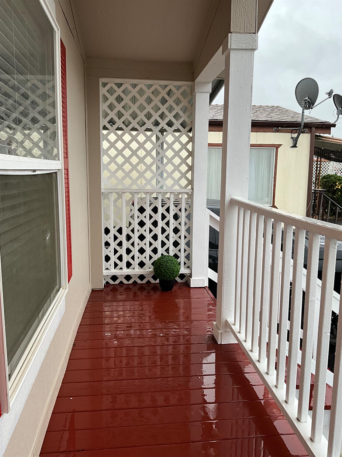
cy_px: 228
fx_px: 382
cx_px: 171
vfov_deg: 61.7
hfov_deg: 48.2
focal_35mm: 29
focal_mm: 3
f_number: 1.8
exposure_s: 1/122
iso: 40
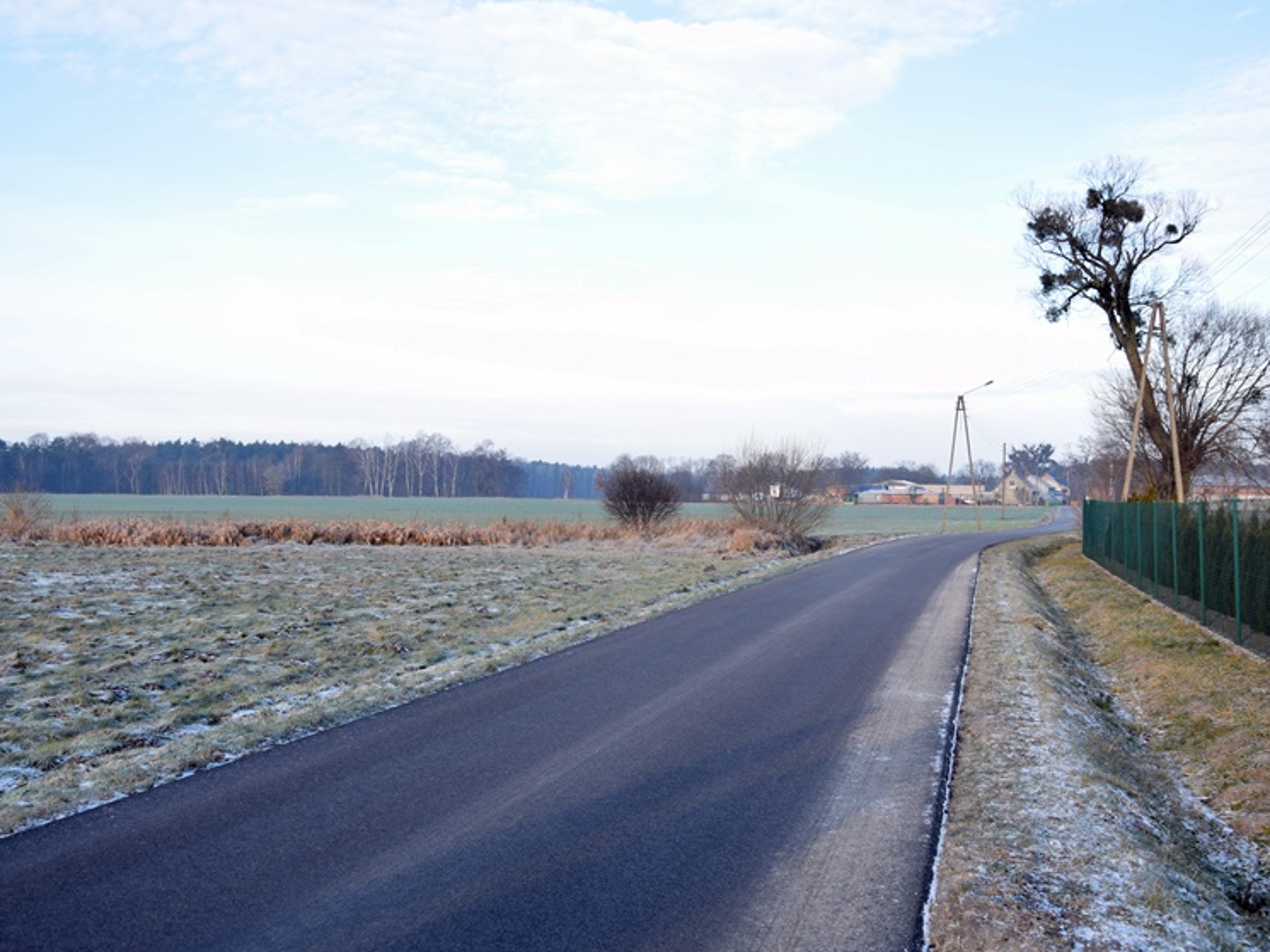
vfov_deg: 39.1
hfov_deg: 50.6
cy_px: 480
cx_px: 690
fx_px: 1342
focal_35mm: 37
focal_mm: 21
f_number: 5.6
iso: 100
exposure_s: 1/100
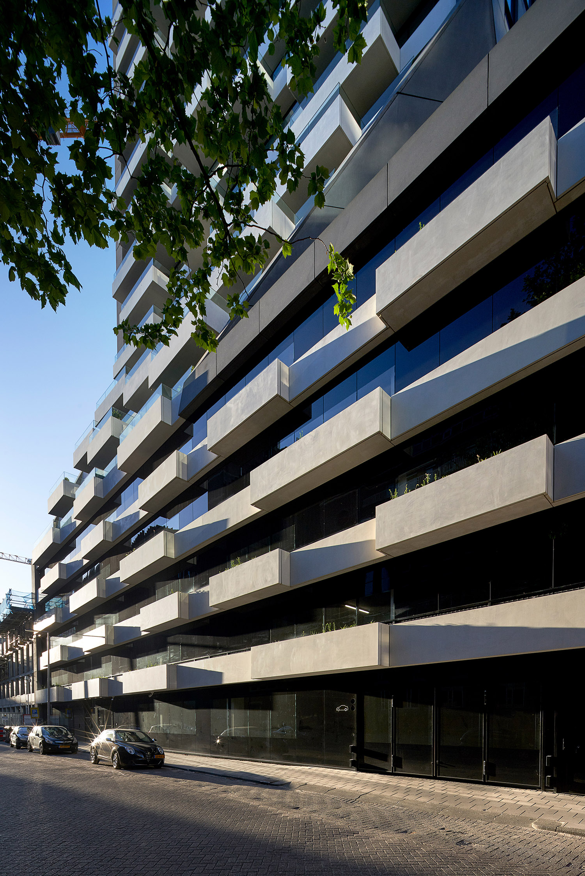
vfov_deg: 93.3
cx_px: 292
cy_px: 438
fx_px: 414
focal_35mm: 17
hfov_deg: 70.5
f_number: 16
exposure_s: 1/125
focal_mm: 17
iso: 400
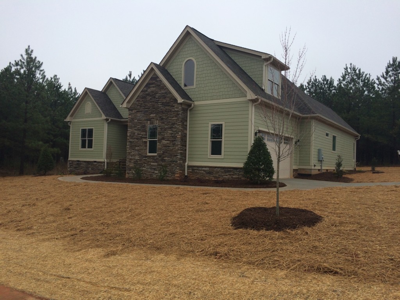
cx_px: 200
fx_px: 335
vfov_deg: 48.2
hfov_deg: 61.7
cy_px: 150
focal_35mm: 29
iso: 32
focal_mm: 4.15
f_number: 2.2
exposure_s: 1/1001
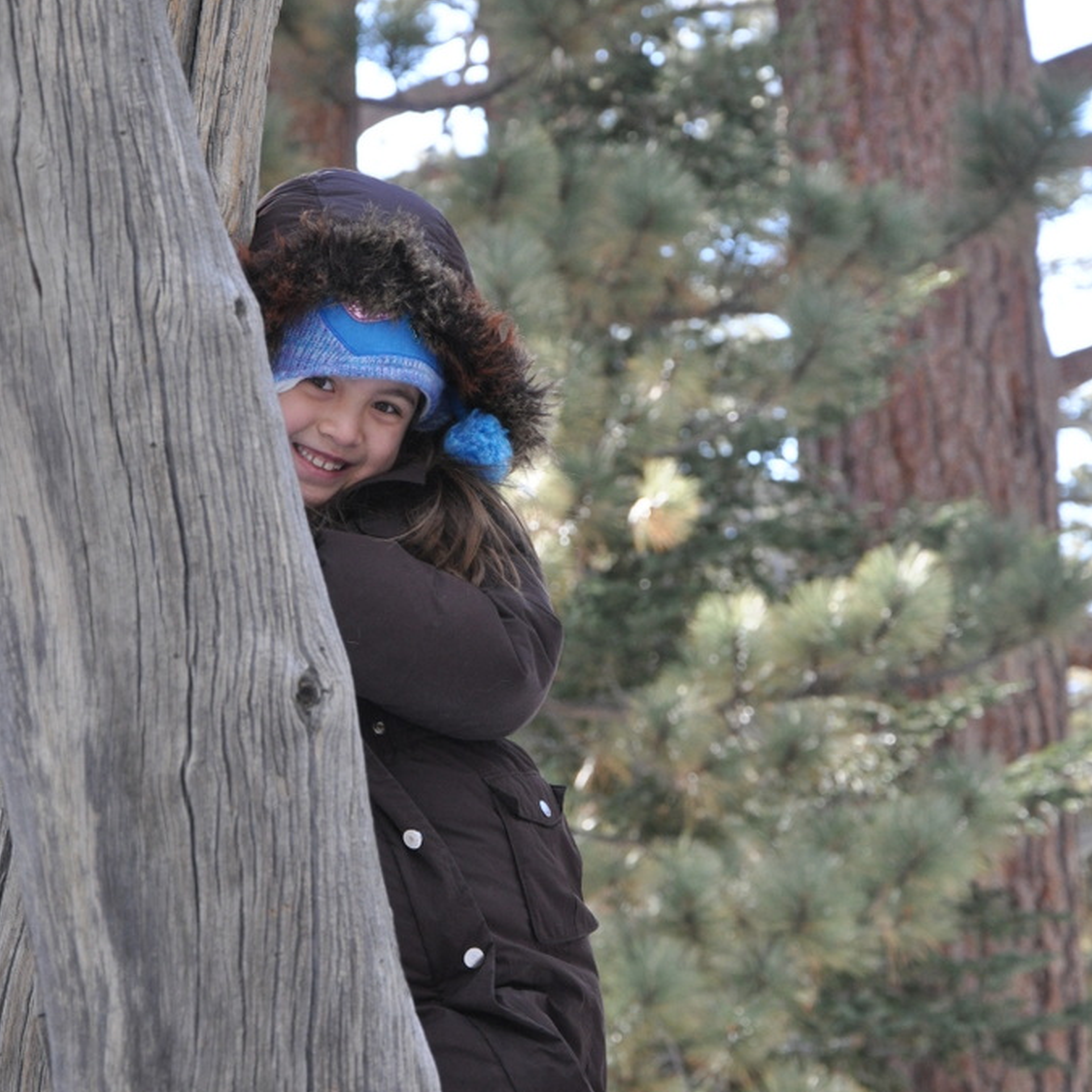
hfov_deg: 12.1
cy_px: 509
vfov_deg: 12.1
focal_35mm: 145
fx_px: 5162
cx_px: 546
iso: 800
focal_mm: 75
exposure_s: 1/200
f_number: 7.1
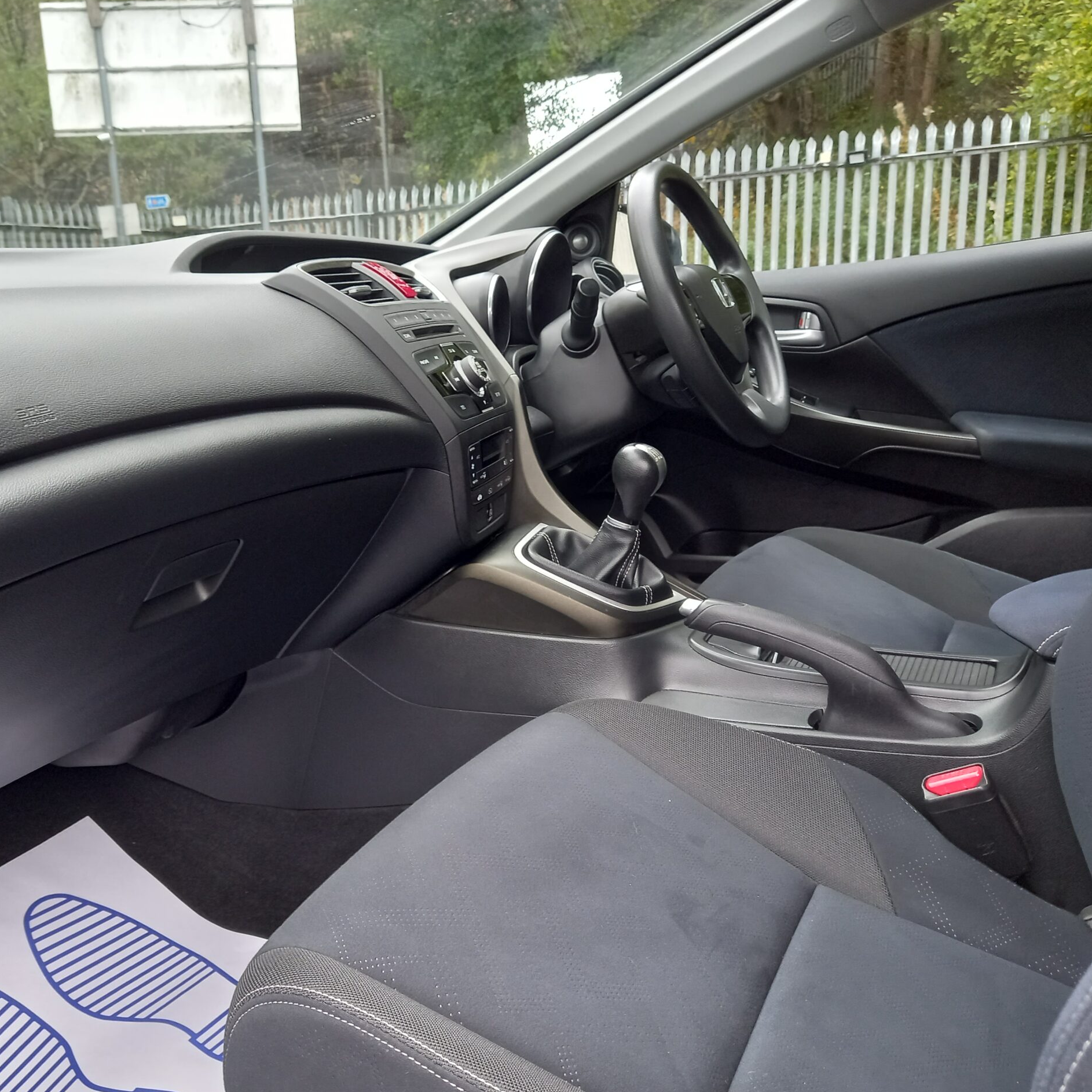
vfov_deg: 54.0
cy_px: 538
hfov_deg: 53.7
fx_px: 1071
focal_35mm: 30
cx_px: 442
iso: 160
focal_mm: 4.6
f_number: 2
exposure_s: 1/30
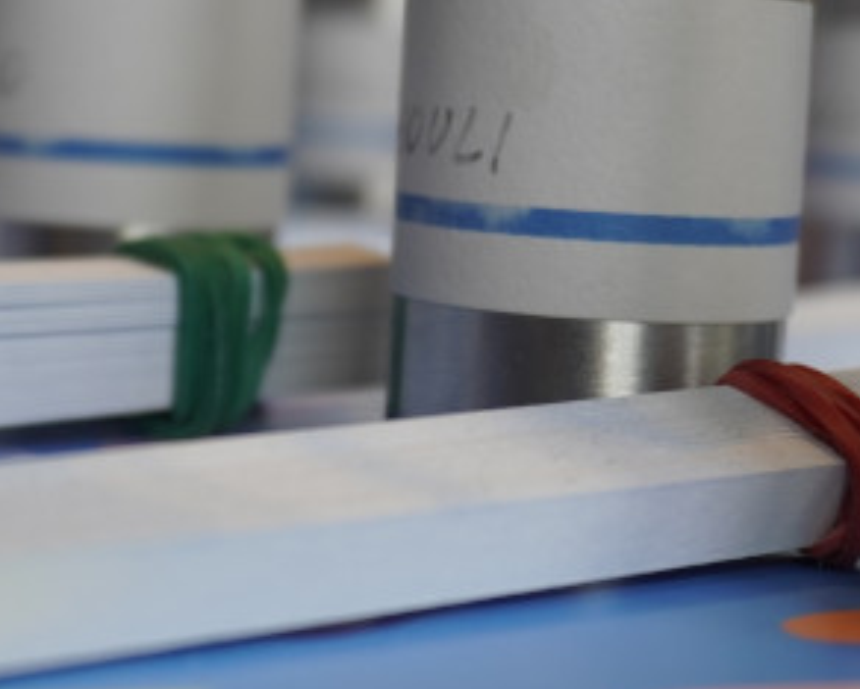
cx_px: 389
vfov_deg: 15.9
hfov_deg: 19.9
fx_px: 2452
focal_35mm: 96
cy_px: 193
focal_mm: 25
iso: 250
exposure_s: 1/60
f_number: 4.5
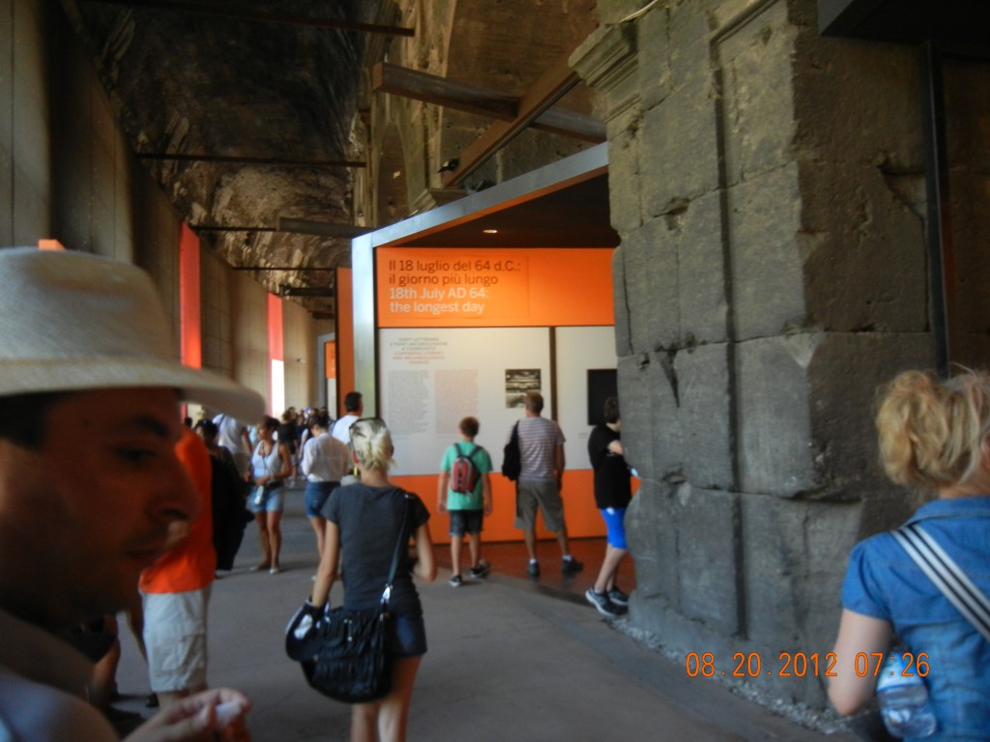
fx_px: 858
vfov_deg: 46.8
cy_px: 371
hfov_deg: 60.0
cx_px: 495
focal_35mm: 30
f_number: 3.5
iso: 400
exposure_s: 1/22.8
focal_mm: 5.4
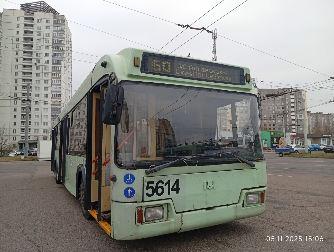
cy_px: 126
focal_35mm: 27
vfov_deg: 51.5
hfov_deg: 65.2
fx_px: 261
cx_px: 167
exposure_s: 1/143
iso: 50
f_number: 1.8
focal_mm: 3.98
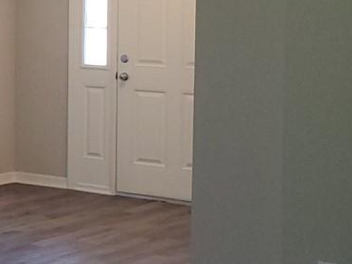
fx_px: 1149
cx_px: -339
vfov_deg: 12.9
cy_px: -11
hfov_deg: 14.6
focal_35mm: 113
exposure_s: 1/40
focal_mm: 4.3
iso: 125
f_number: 2.4
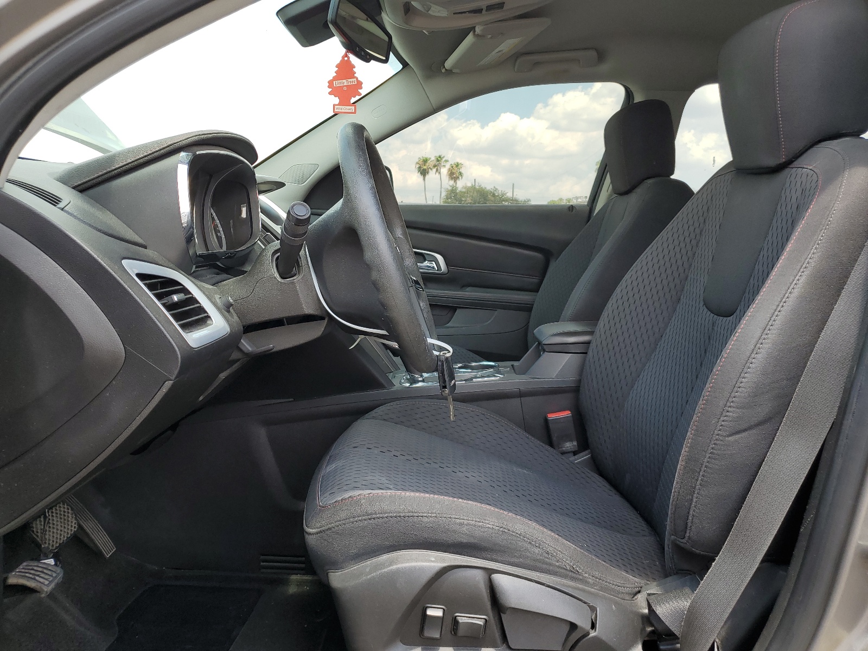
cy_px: 326
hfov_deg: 67.3
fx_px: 652
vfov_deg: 53.1
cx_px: 434
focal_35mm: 26
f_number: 1.5
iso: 50
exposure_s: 1/400
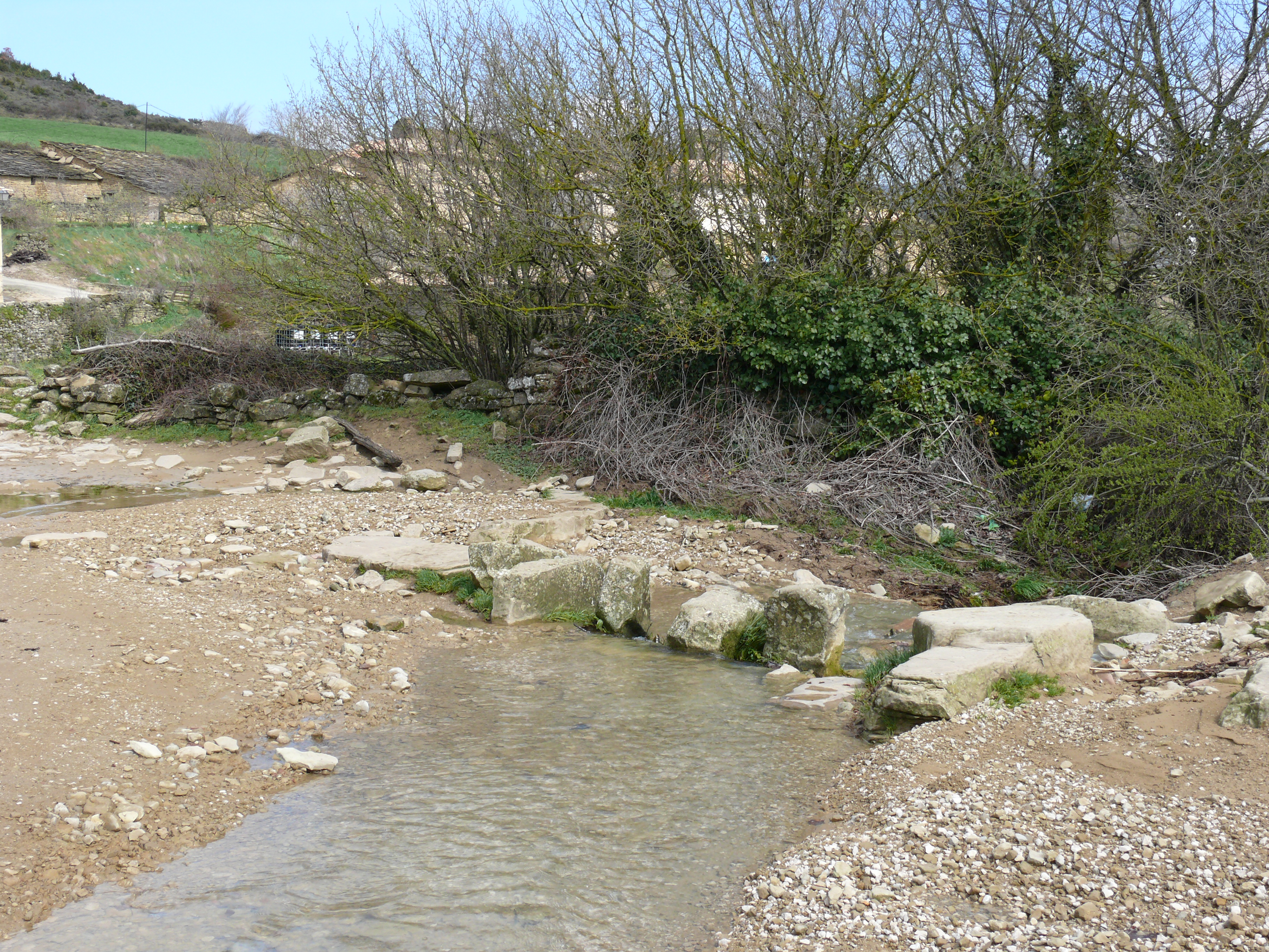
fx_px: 1870
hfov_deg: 37.5
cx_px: 634
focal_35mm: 51
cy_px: 476
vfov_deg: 28.6
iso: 100
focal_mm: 10.8
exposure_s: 1/250
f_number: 5.6
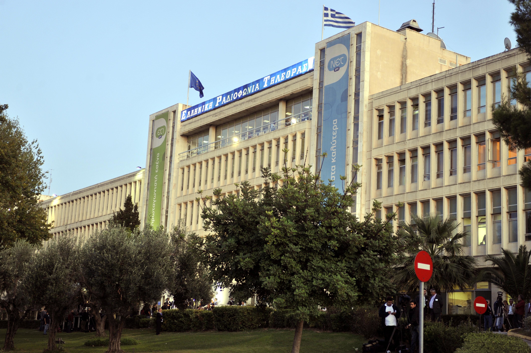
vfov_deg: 37.8
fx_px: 516
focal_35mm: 35
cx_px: 266
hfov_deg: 54.5
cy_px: 176
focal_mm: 35
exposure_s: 1/100
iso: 1000
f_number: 3.5
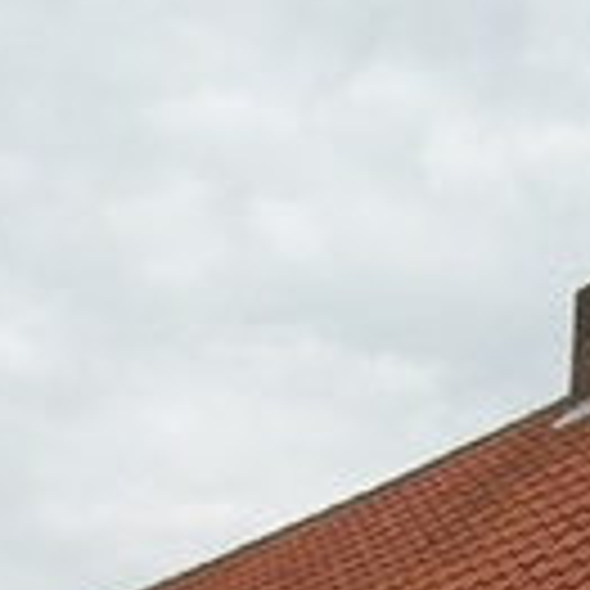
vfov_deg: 12.7
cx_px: 748
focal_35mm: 130
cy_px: 905
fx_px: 2507
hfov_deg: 13.0
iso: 80
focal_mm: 5.7
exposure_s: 1/400
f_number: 2.9
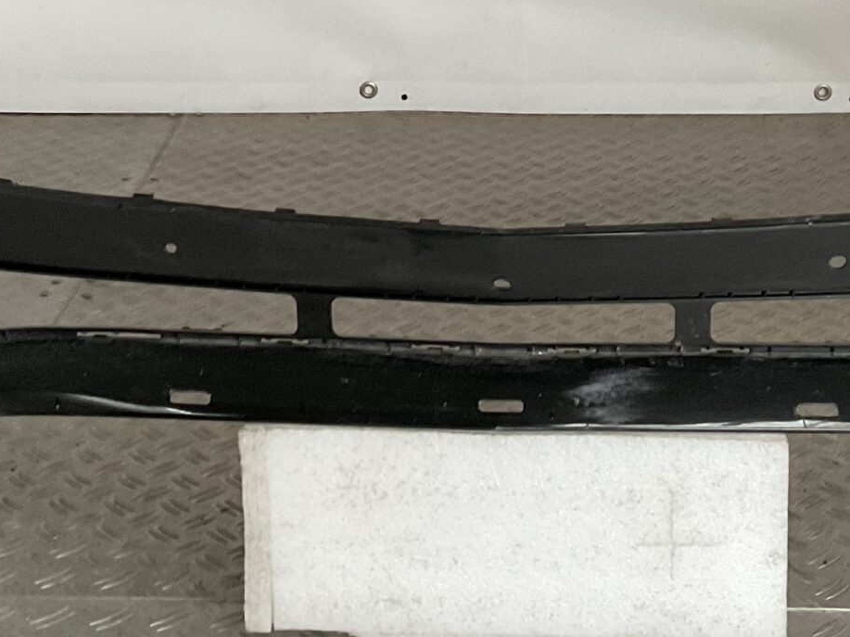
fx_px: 1988
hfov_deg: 24.1
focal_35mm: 81
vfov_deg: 17.8
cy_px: -1
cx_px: 536
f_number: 1.8
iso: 200
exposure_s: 1/60
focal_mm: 3
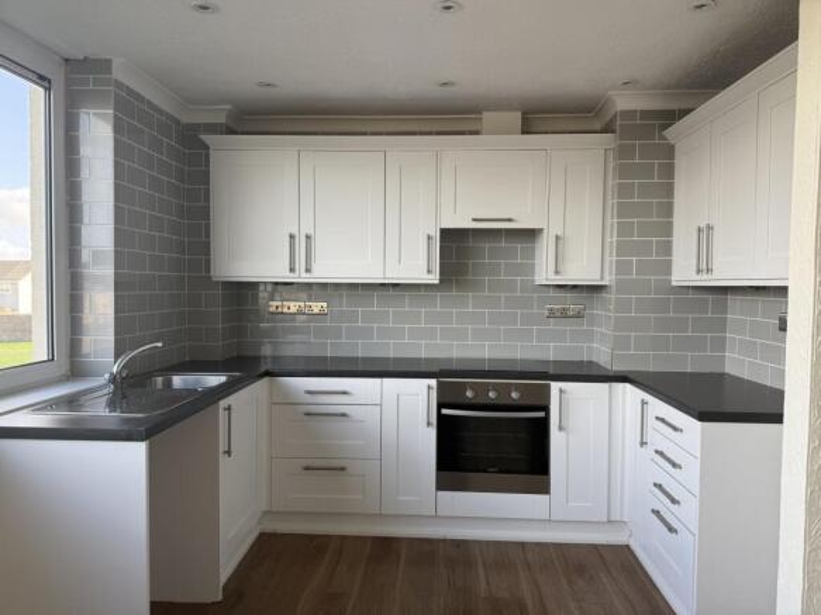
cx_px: 410
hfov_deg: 71.6
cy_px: 308
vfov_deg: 56.8
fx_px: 569
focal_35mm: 24
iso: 50
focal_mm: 6.76
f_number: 1.78
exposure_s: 1/136
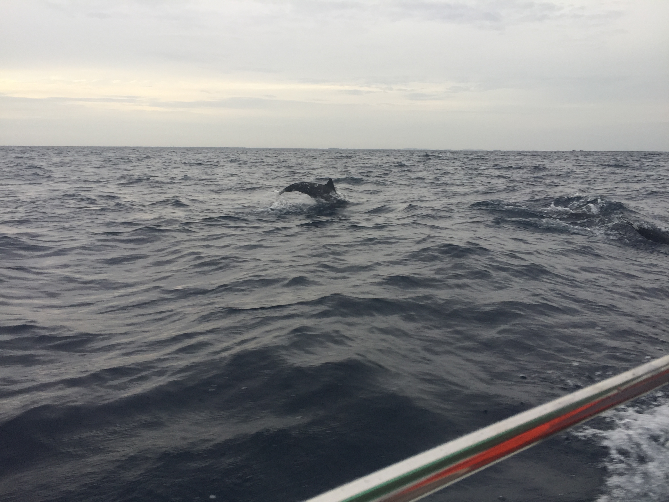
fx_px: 560
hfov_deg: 61.7
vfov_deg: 48.2
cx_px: 334
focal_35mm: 29
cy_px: 251
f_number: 2.2
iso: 32
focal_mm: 4.15
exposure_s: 1/243
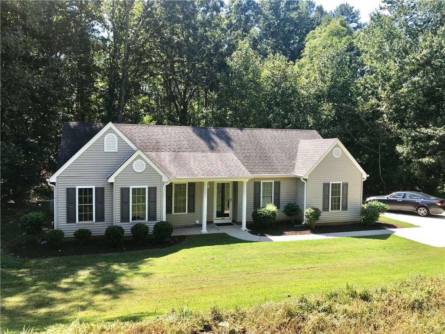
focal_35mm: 28
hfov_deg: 63.4
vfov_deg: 49.7
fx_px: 360
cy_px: 167
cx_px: 222
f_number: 1.8
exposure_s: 1/660
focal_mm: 3.99
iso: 20
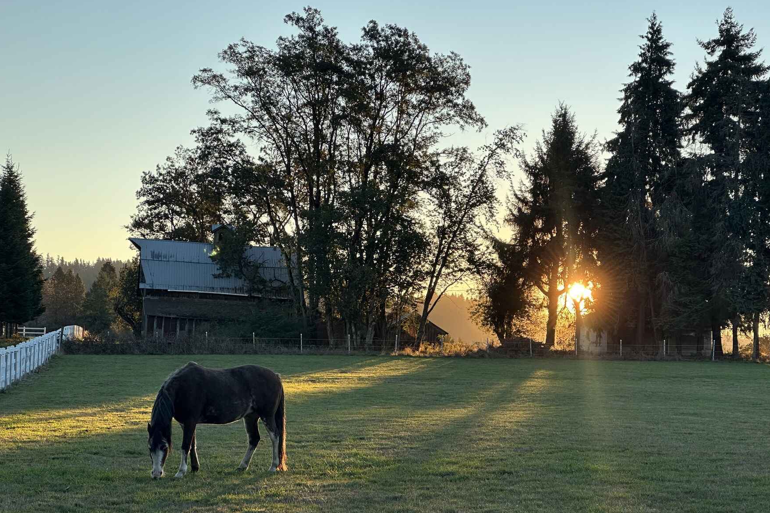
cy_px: 276
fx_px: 1733
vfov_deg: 16.9
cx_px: 388
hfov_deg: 25.1
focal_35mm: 81
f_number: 2.8
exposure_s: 1/216
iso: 32
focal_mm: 9
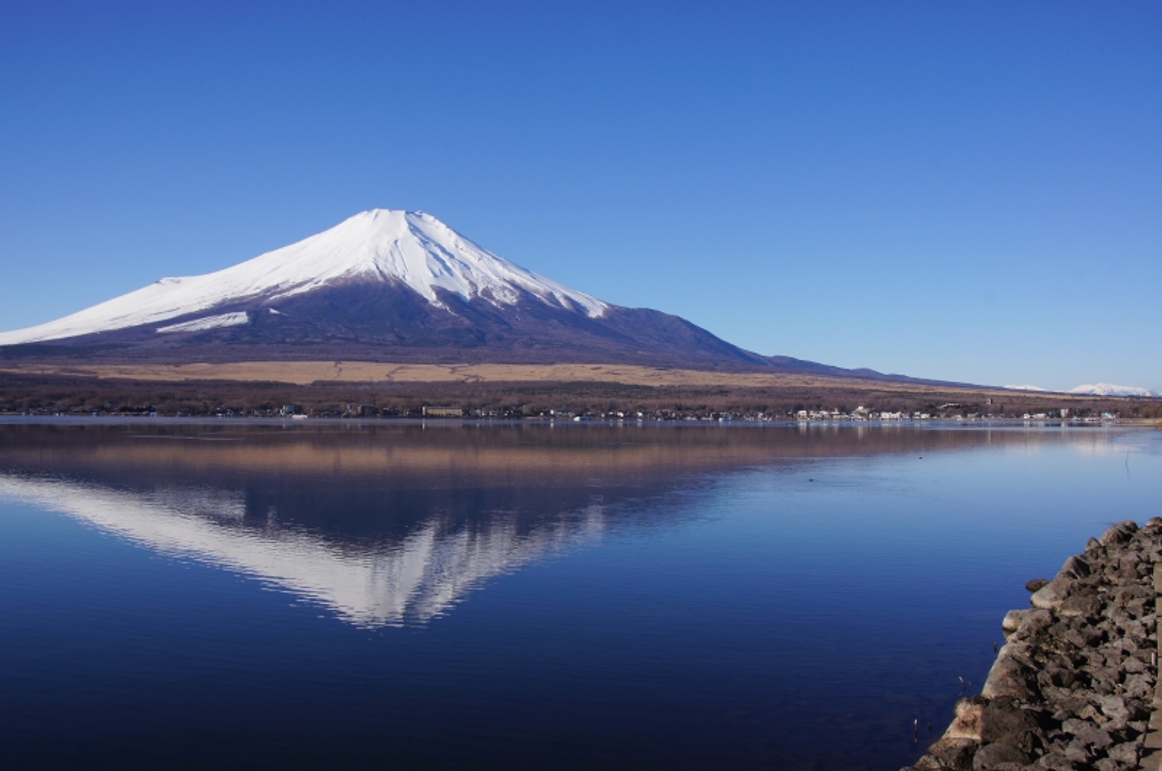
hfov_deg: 57.3
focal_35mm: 33
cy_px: 386
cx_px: 581
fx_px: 1064
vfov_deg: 39.9
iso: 100
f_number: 11
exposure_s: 1/200
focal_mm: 22
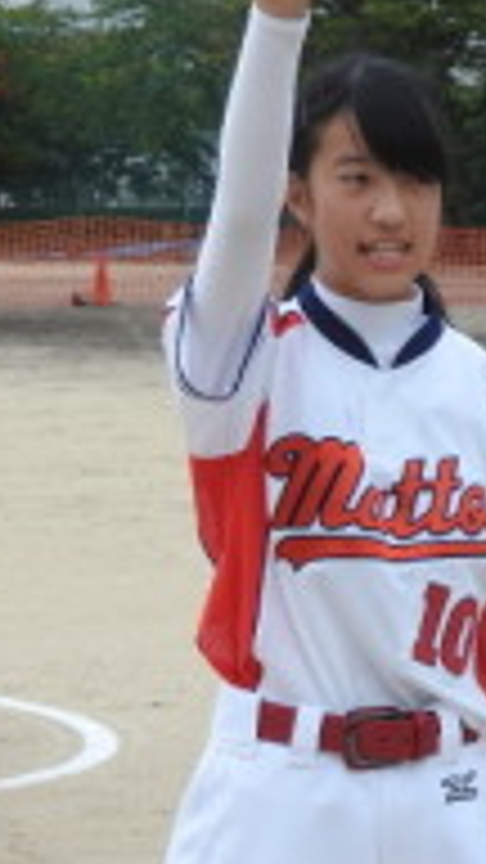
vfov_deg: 9.0
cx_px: 855
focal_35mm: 238
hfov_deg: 5.0
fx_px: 5453
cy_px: 634
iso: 100
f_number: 4.5
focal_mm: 12.5
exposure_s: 1/400
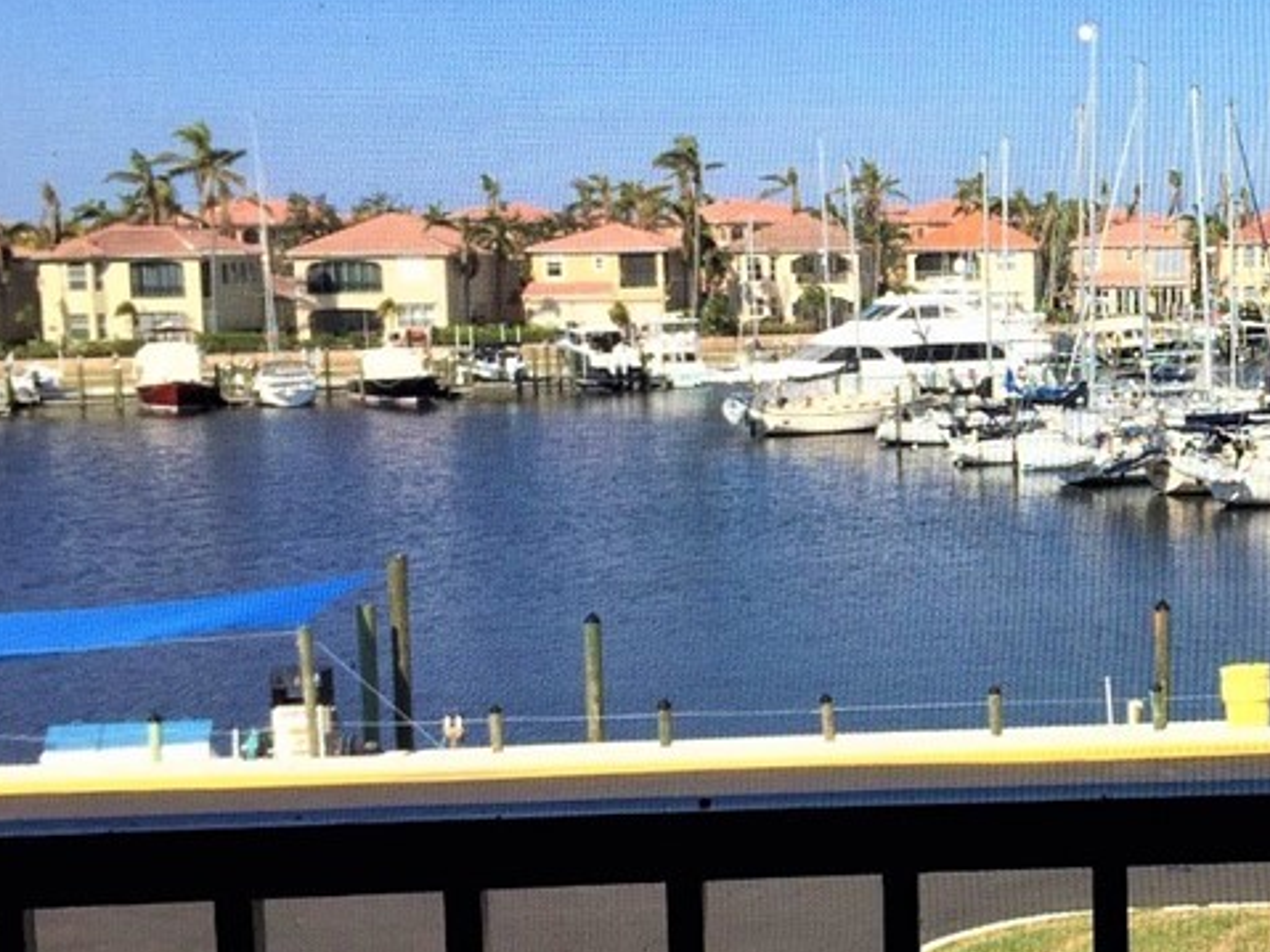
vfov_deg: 23.6
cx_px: 1254
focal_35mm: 62
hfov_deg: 29.3
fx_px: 2274
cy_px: 485
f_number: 2.2
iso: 32
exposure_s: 1/1582
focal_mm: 4.15
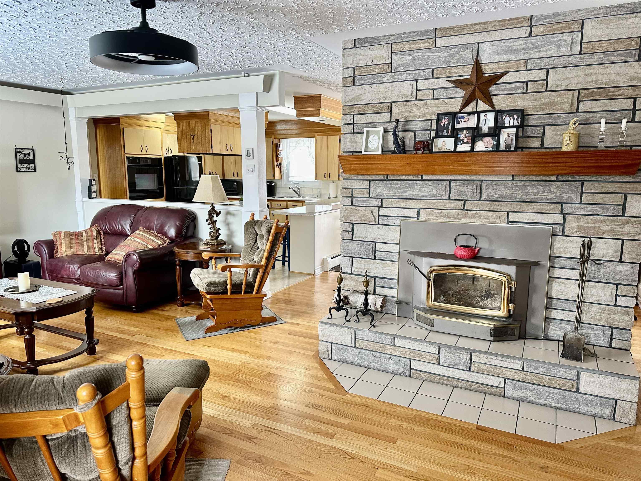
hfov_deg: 71.6
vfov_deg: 56.8
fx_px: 444
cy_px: 240
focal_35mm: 24
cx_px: 320
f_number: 1.78
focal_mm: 6.86
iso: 250
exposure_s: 1/116
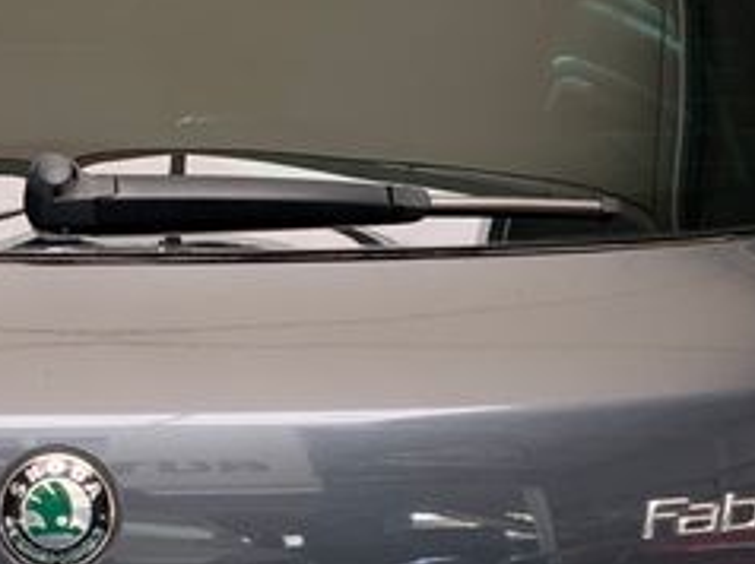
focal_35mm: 112
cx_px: 130
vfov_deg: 13.2
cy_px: 339
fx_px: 2440
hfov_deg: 17.4
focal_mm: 4.25
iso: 125
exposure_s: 1/60
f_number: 1.8
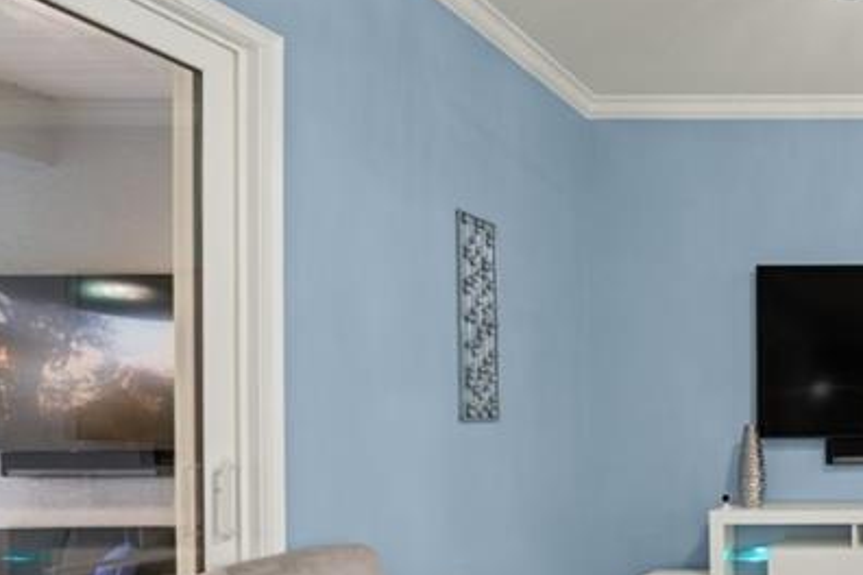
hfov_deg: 43.2
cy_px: 431
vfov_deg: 41.1
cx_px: 994
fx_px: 743
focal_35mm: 31
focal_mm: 12
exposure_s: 1
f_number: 11
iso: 400
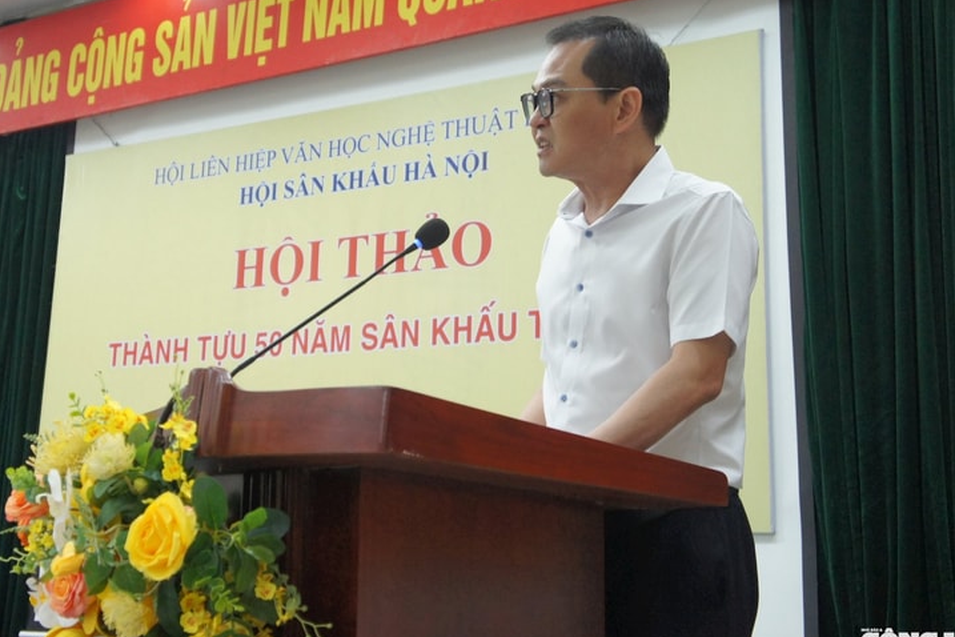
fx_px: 1449
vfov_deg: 24.8
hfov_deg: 36.4
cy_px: 267
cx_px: 428
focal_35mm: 55
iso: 1600
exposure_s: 1/100
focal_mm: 29
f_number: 4
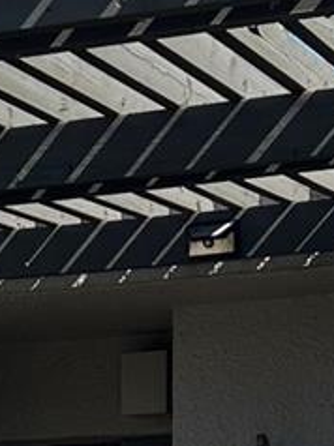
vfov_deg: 11.2
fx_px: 2165
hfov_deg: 8.7
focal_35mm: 168
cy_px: 714
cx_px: -58
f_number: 1.5
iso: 50
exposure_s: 1/1808
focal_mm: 5.7
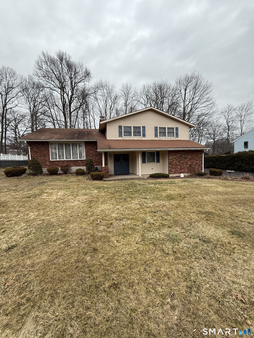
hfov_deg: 85.7
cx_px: 127
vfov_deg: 102.1
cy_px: 169
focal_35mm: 14
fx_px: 137
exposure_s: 1/99
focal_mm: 2.22
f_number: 2.2
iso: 64
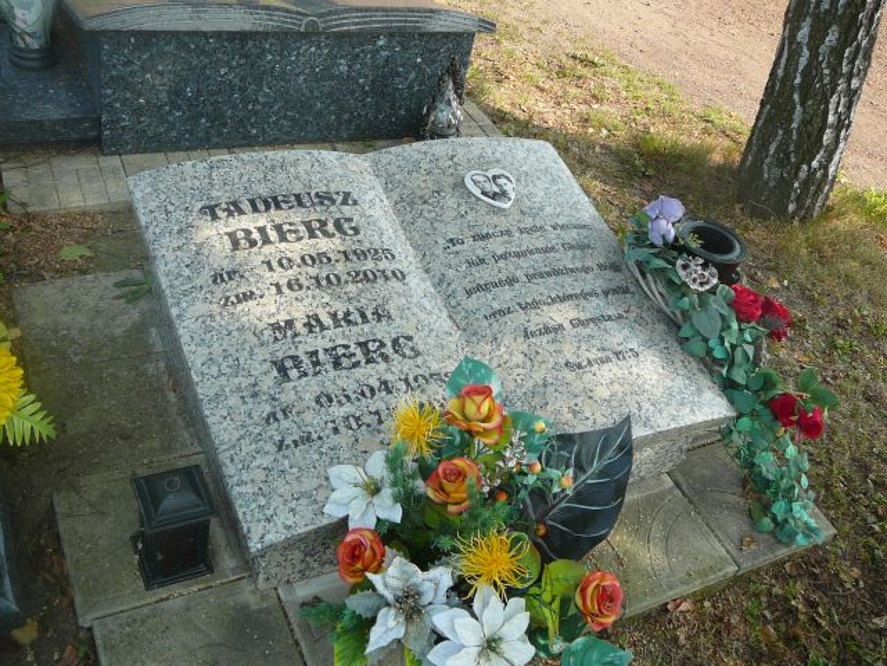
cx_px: 444
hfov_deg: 52.6
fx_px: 897
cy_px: 333
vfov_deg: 40.7
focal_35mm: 35
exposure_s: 1/320
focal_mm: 5.2
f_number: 2.8
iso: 80
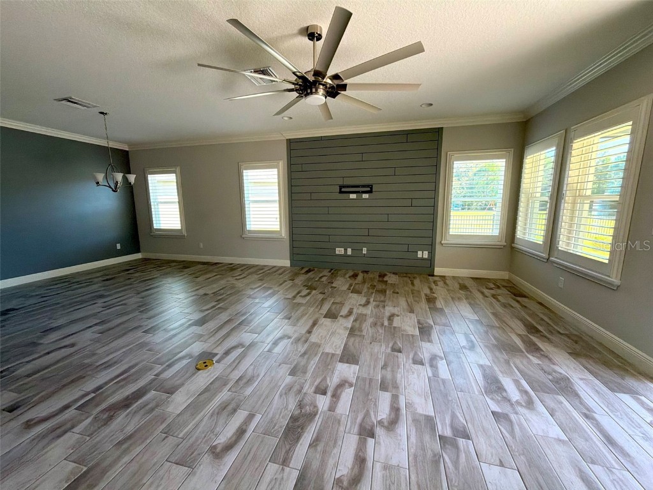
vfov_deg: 85.7
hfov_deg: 102.1
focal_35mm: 14
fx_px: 264
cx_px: 326
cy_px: 245
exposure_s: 1/121
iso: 200
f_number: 2.2
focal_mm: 2.22
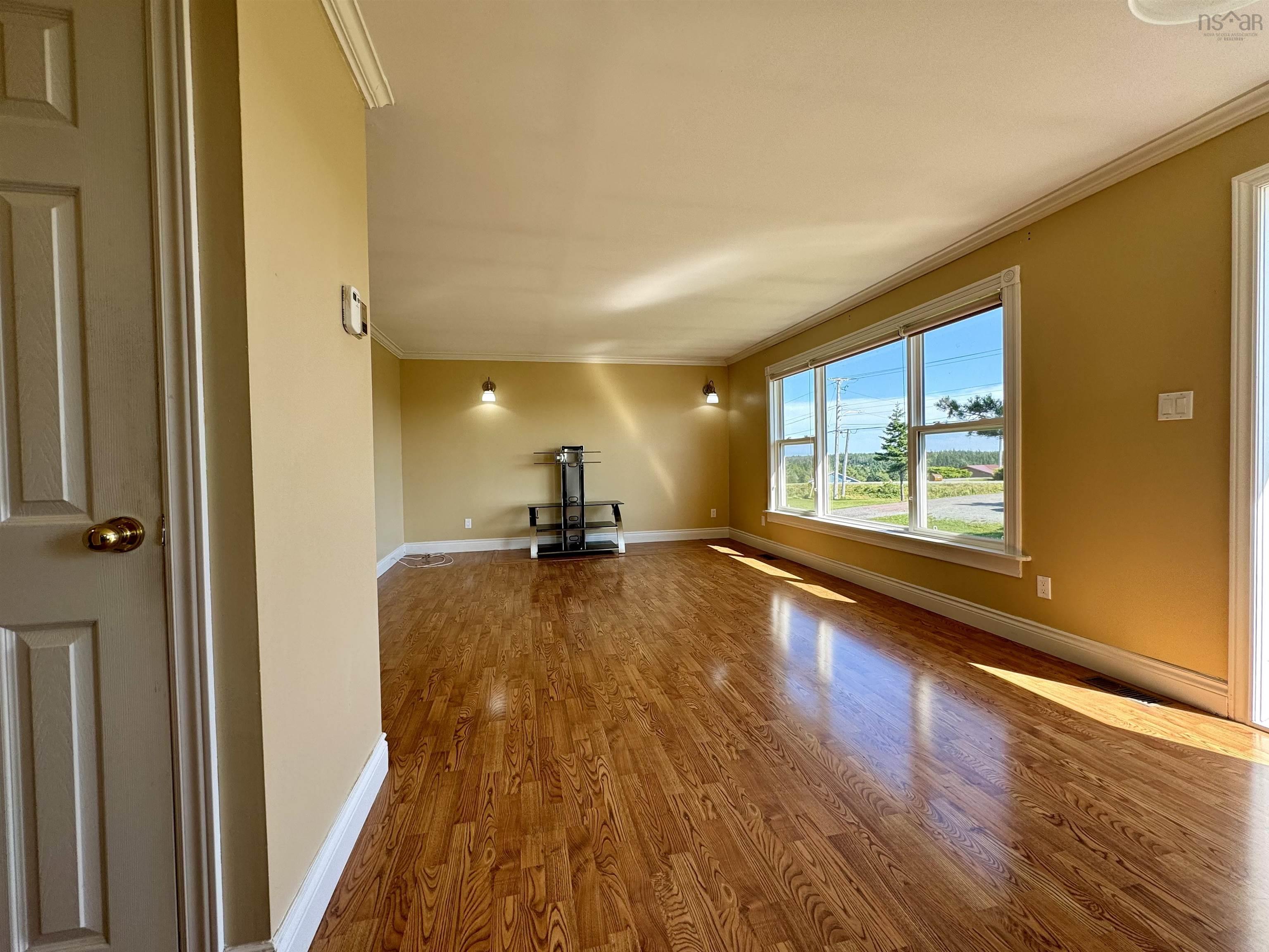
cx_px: 634
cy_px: 476
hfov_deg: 102.1
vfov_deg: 85.7
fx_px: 513
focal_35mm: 14
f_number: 2.2
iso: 40
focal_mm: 2.22
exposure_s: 1/195
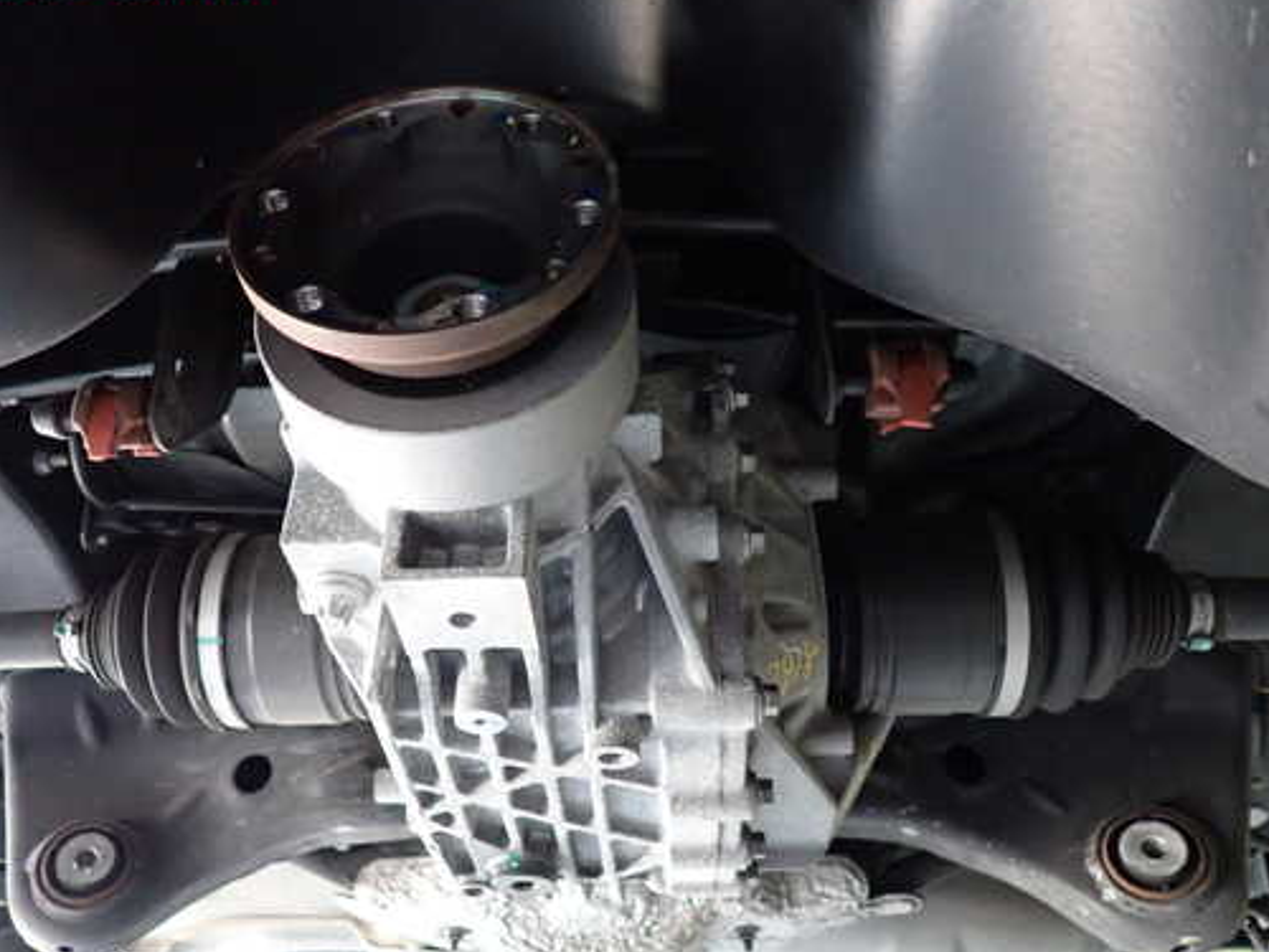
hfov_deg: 59.7
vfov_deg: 46.8
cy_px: 515
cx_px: 551
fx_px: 1100
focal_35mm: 30
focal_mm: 4.5
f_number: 2
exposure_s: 1/30
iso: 640
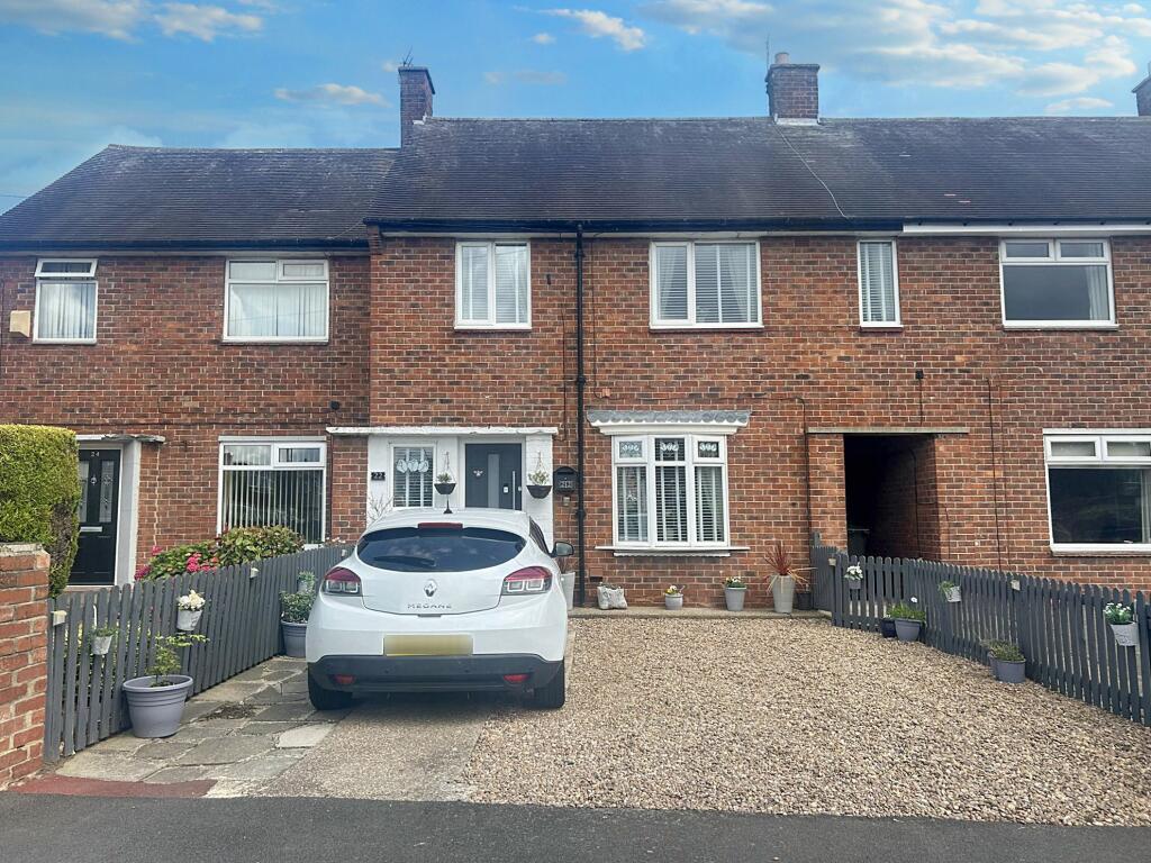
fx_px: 865
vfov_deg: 53.1
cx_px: 576
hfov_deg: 67.3
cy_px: 432
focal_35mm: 26
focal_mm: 5.7
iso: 50
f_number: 1.5
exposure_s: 1/1869
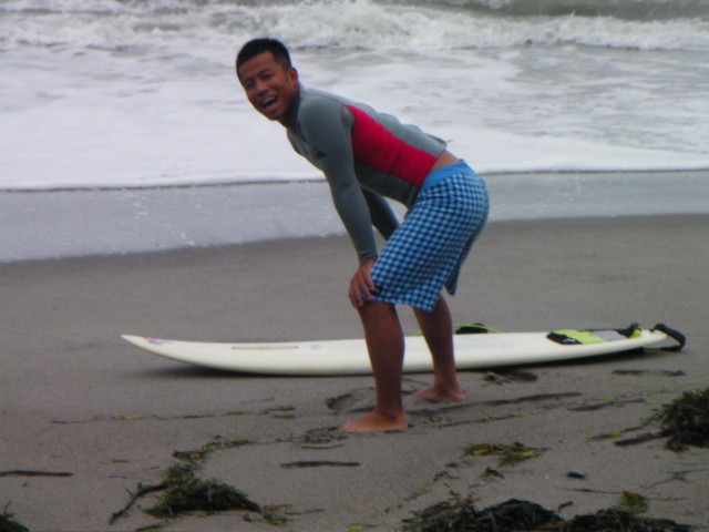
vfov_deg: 8.8
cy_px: 266
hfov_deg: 11.7
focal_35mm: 169
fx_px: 3461
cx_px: 354
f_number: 4.5
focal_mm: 28.3
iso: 149
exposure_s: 1/57.1
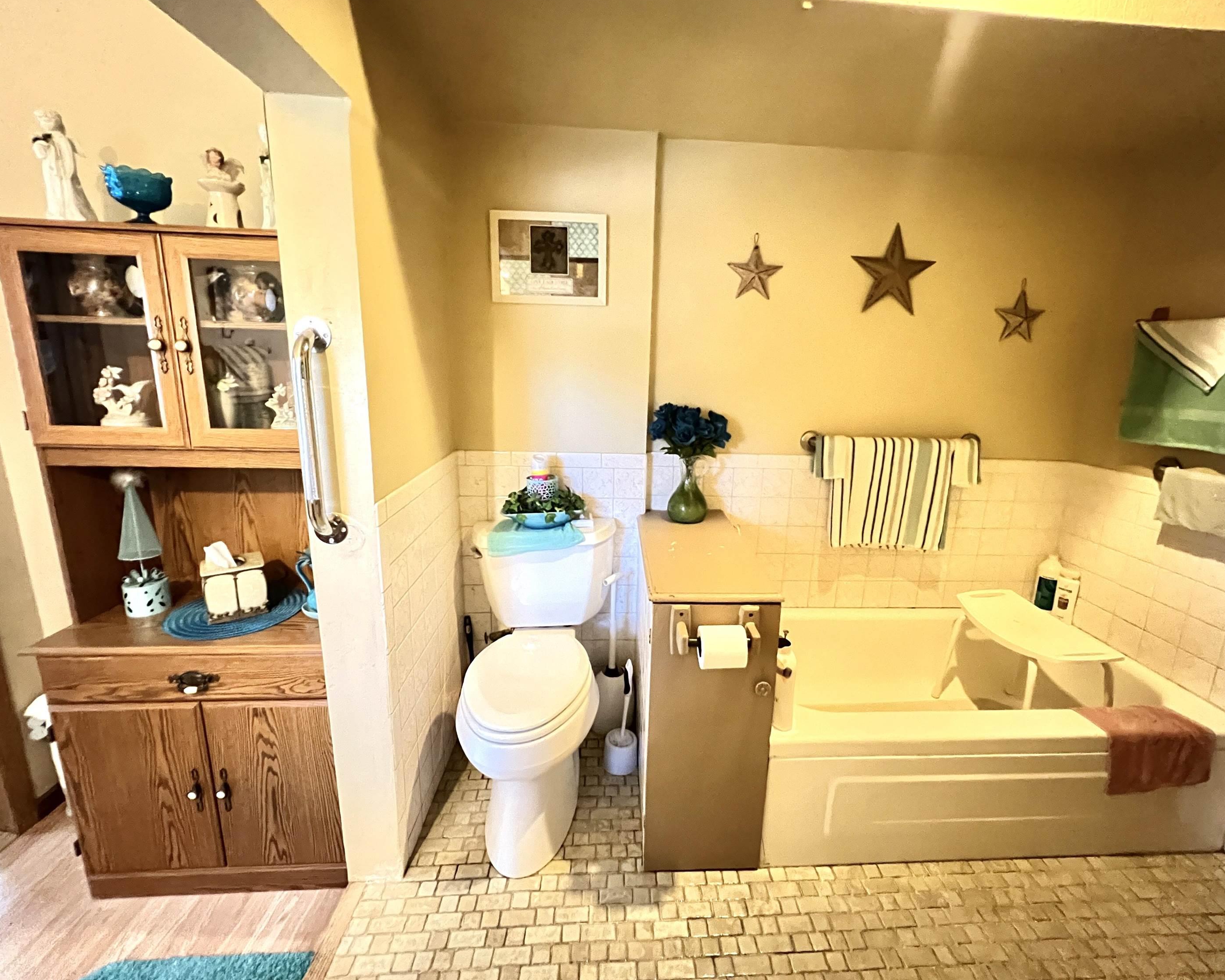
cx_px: 647
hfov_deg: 100.6
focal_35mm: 14
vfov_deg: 88.0
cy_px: 480
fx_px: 508
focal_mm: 1.57
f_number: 1.8
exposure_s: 1/30
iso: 2000
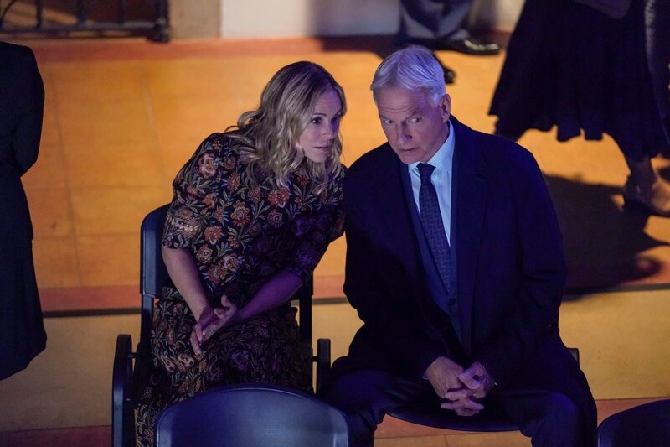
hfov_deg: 14.3
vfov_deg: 9.5
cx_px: 335
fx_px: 2679
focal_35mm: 144
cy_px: 224
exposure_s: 1/125
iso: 12800
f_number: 2.8
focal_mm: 144
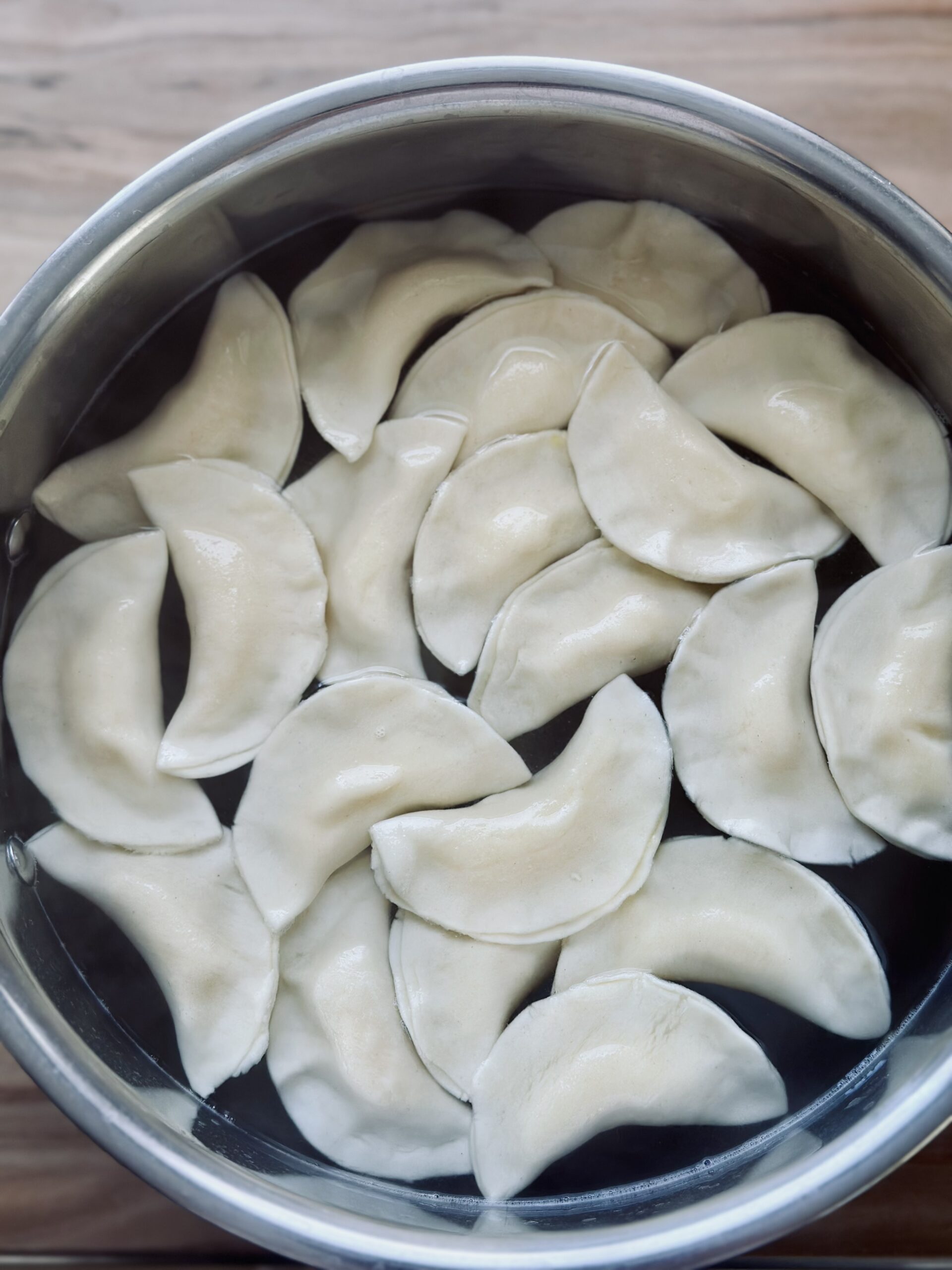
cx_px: 476
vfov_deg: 39.7
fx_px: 1760
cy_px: 635
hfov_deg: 30.3
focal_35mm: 48
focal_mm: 6.86
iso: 100
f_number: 1.78
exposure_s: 1/121
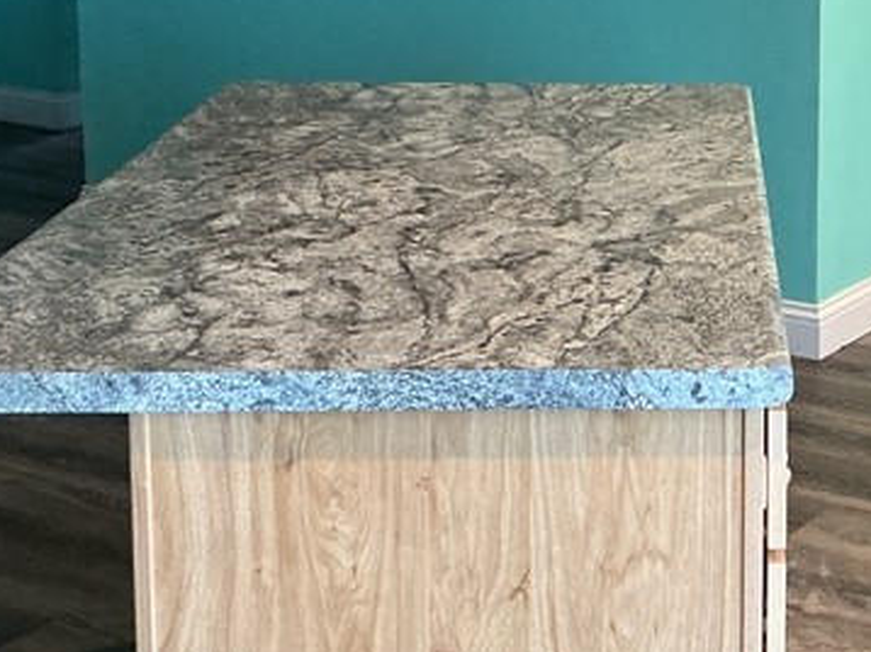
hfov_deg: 23.0
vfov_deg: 17.5
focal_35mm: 83
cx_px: 766
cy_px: 63
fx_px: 2087
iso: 250
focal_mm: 3
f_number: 1.8
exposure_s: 1/60
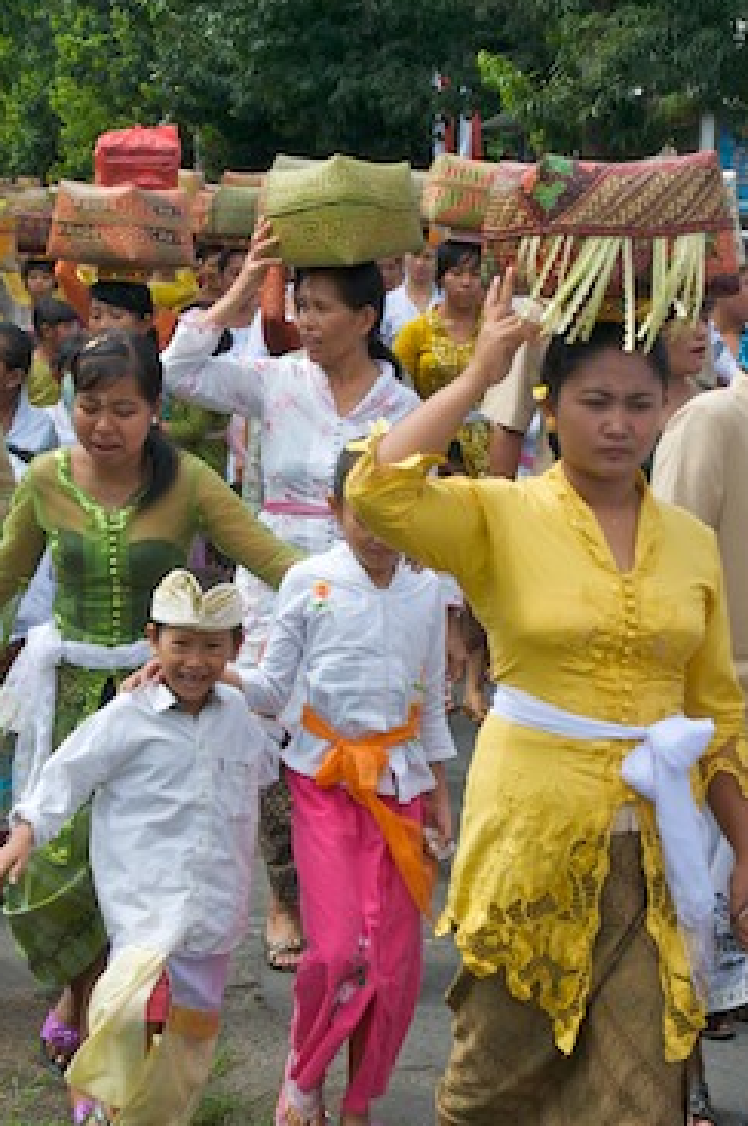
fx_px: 3060
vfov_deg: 20.8
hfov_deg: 13.9
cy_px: 604
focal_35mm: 98
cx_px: 441
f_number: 10
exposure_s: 1/400
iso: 320
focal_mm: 40
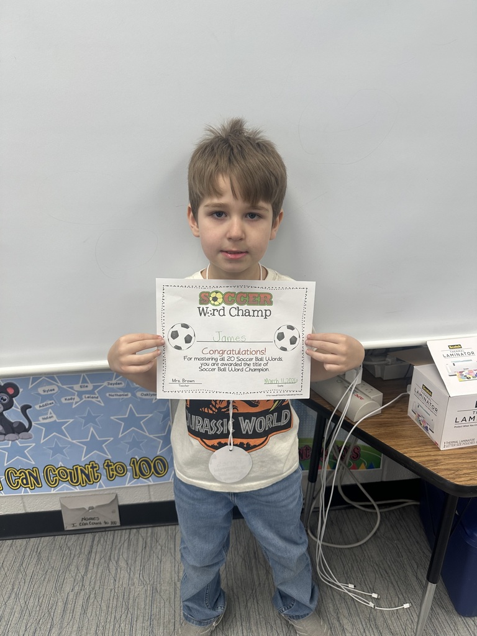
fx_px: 441
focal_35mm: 24
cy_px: 318
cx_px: 238
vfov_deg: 71.6
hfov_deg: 56.8
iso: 125
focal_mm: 6.86
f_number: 1.78
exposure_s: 1/120
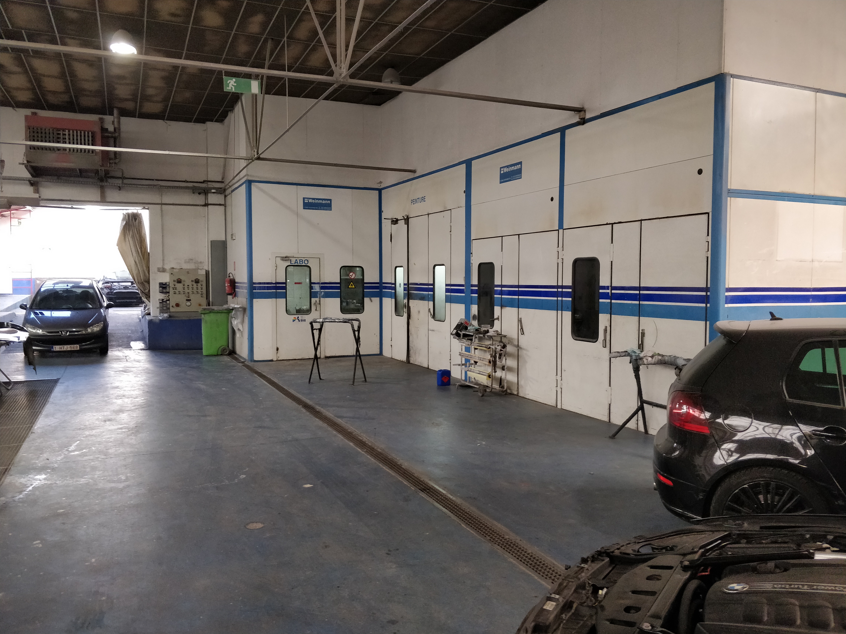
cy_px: 317
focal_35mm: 24
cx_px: 423
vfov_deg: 56.8
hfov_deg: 71.6
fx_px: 587
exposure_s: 1/50
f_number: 1.7
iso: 640
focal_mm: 4.1
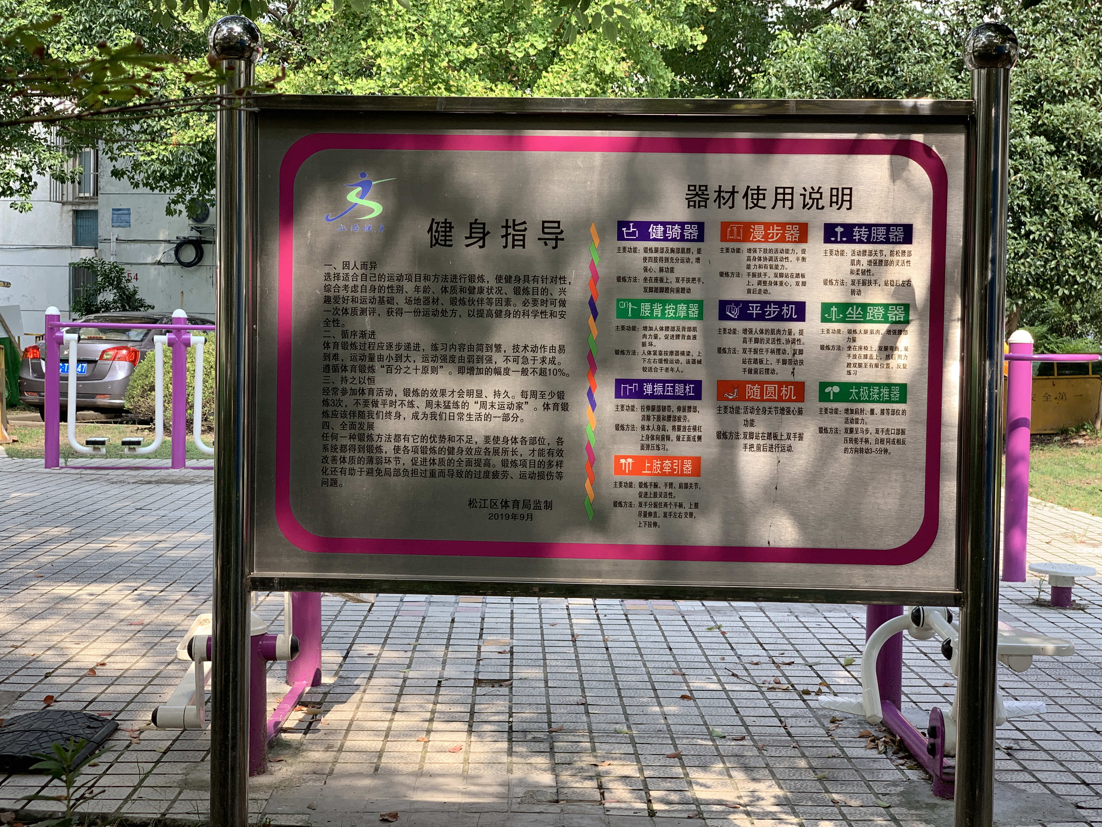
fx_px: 1655
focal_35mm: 52
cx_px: 551
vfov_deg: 28.0
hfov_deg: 36.8
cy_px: 414
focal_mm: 6
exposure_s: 1/129
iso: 16
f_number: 2.4
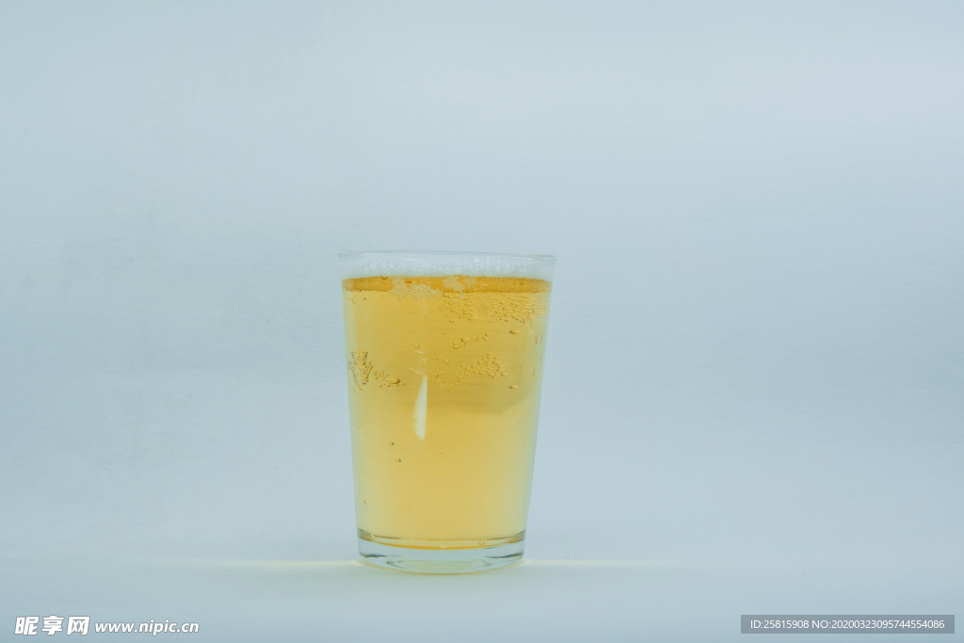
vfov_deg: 20.6
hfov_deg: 30.5
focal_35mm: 66
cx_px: 482
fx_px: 1767
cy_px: 322
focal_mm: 44
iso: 200
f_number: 10
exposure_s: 1/160
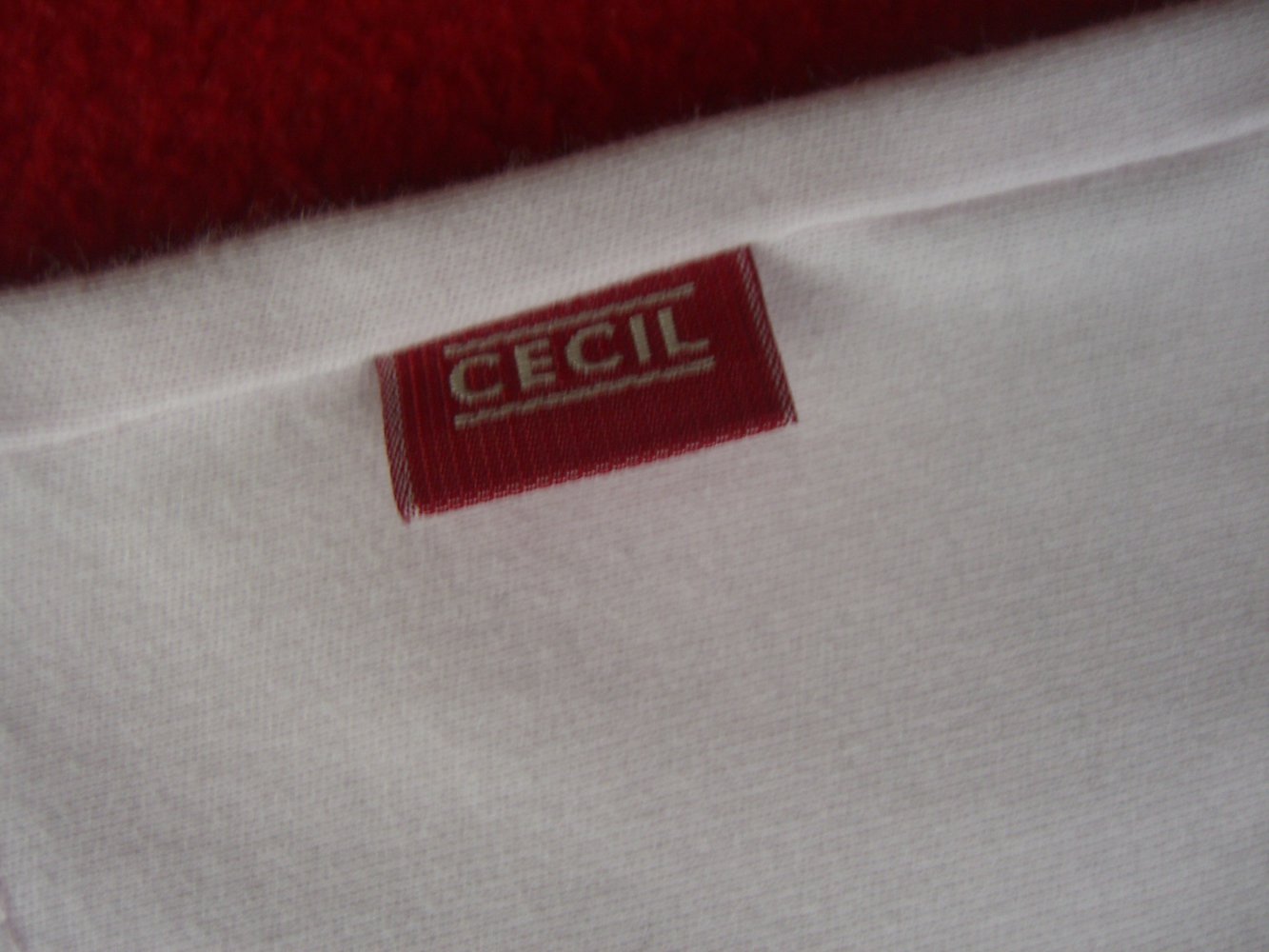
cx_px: 634
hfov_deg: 49.0
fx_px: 1393
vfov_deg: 37.7
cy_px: 476
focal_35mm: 38
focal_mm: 7.9
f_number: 2.8
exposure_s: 1/25
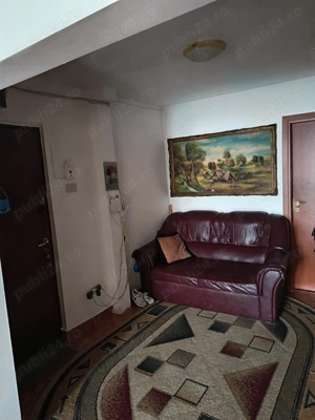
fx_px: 291
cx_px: 158
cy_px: 210
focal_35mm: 24
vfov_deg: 71.6
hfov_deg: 56.8
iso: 3965
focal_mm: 5.31
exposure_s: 1/16.7
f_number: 1.7
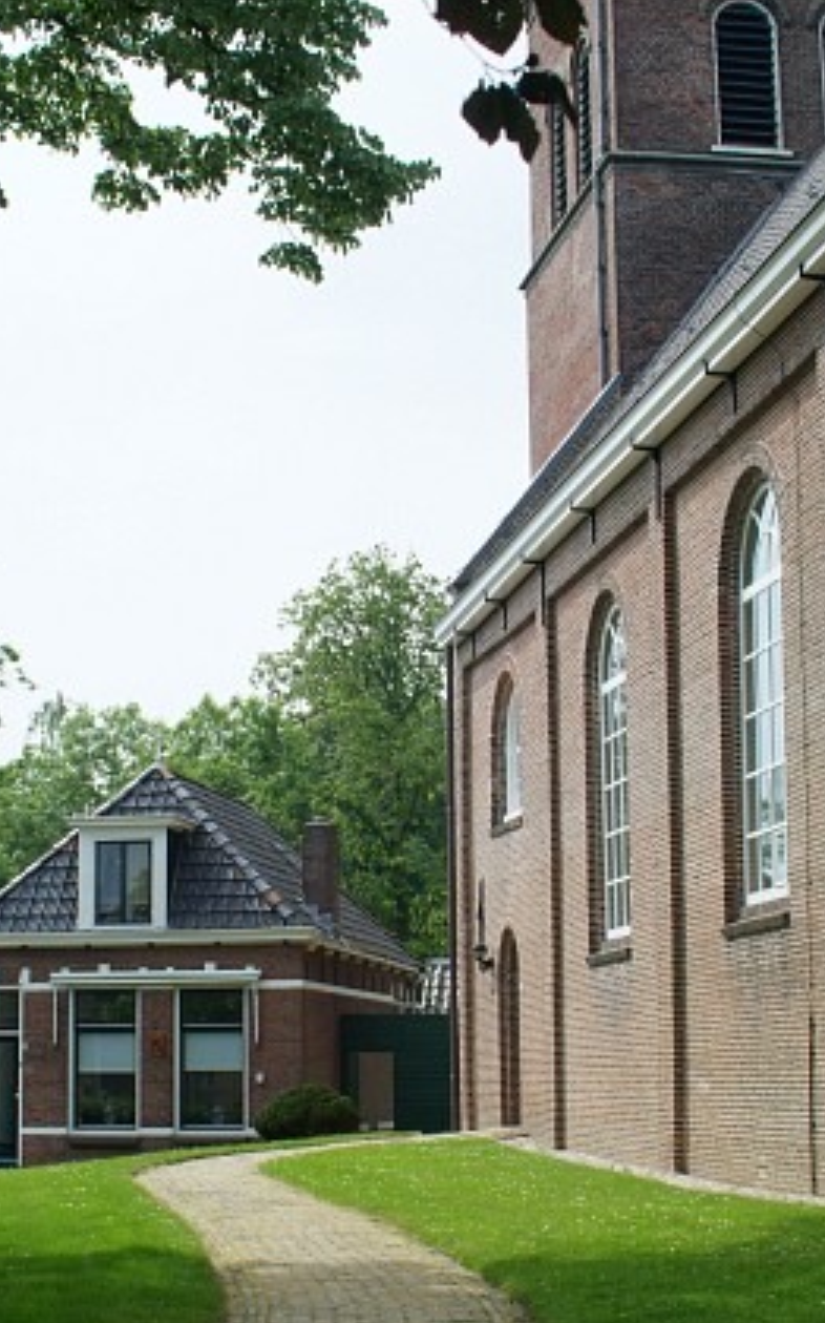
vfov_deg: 35.1
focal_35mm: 58
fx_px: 2089
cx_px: 405
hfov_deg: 22.3
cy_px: 680
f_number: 9.5
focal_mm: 35
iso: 400
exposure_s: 1/250
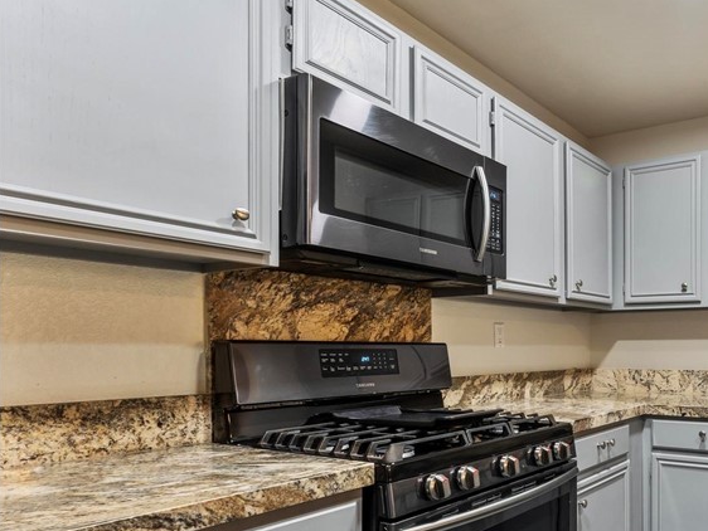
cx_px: 621
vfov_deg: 52.1
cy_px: 352
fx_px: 532
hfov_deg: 58.7
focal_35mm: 26
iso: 400
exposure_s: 1/1.67
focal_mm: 14
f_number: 11
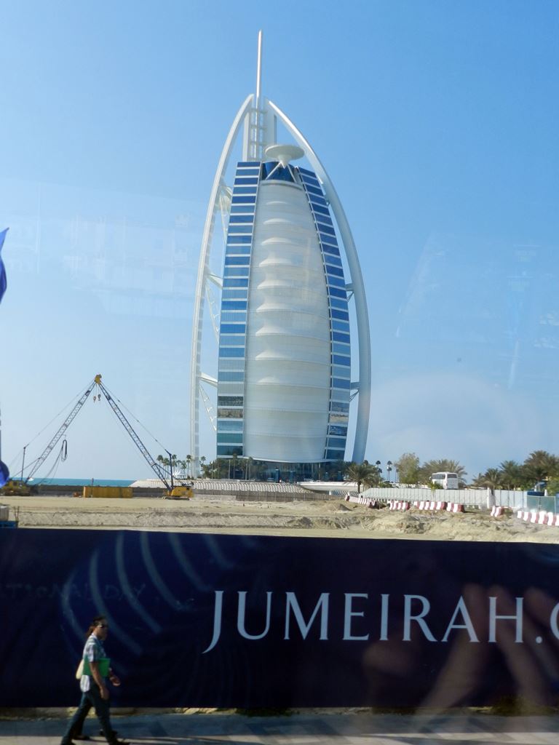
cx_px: 280
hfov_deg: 37.7
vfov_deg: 49.0
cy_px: 372
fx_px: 818
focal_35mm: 38
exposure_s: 1/640
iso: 160
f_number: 4
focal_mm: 6.7
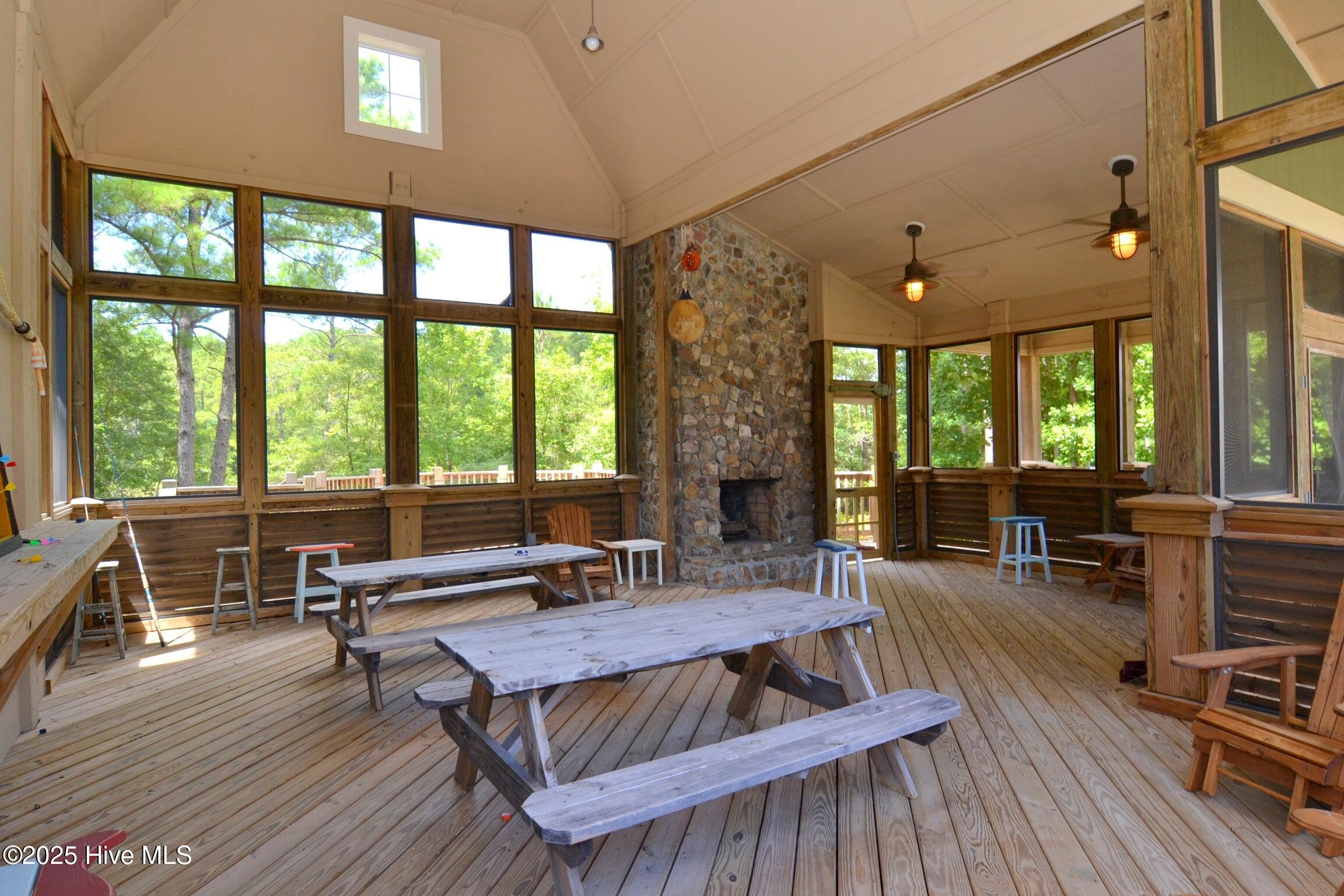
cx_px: 672
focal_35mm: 18
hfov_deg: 90.0
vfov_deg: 67.4
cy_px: 448
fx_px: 672
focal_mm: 12
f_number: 8
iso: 280
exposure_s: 1/60
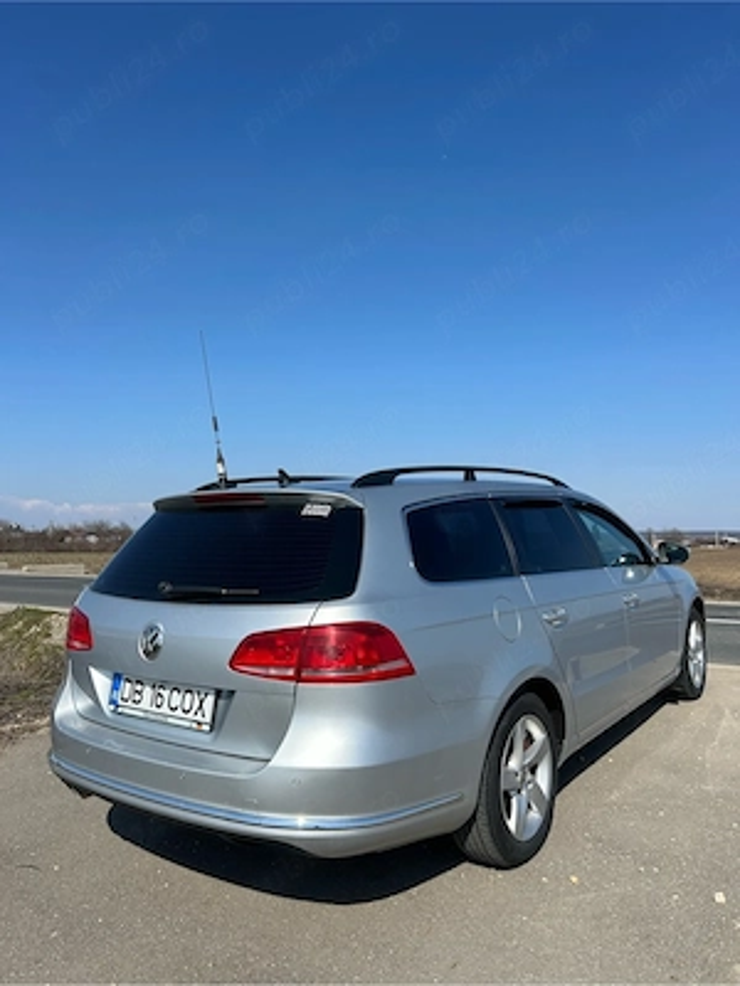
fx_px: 741
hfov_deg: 53.1
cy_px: 493
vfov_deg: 67.3
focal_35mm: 26
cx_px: 370
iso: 50
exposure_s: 1/4630
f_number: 1.5
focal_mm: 5.7
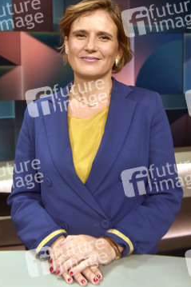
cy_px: 138
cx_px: 90
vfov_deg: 49.6
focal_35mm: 39
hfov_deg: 34.2
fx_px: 311
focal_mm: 35
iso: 1250
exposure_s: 1/160
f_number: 5.6
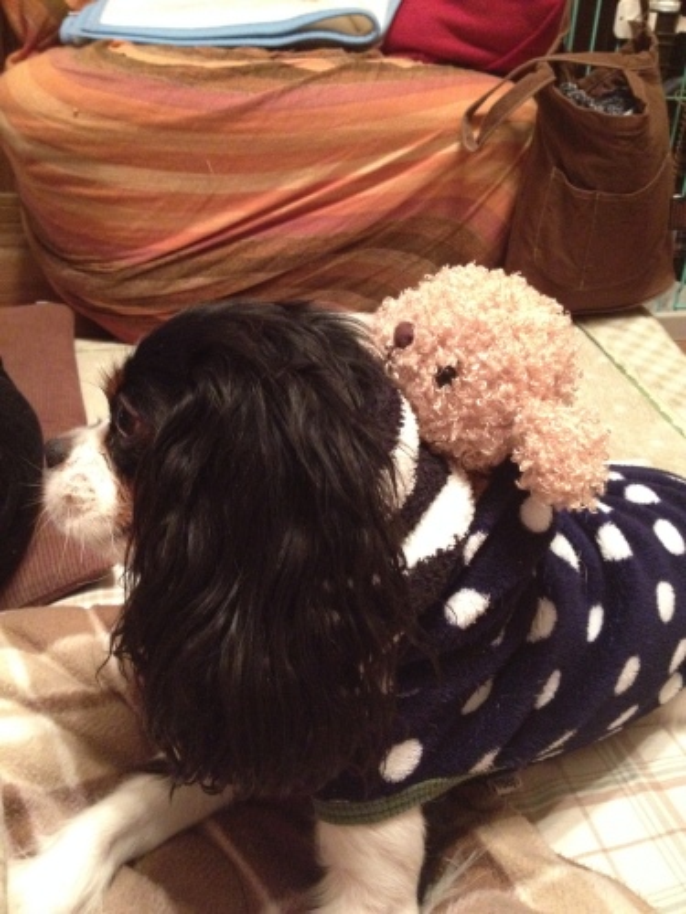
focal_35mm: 35
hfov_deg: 40.7
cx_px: 343
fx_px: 925
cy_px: 457
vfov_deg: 52.6
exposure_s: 1/15
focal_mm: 4.28
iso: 500
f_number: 2.4
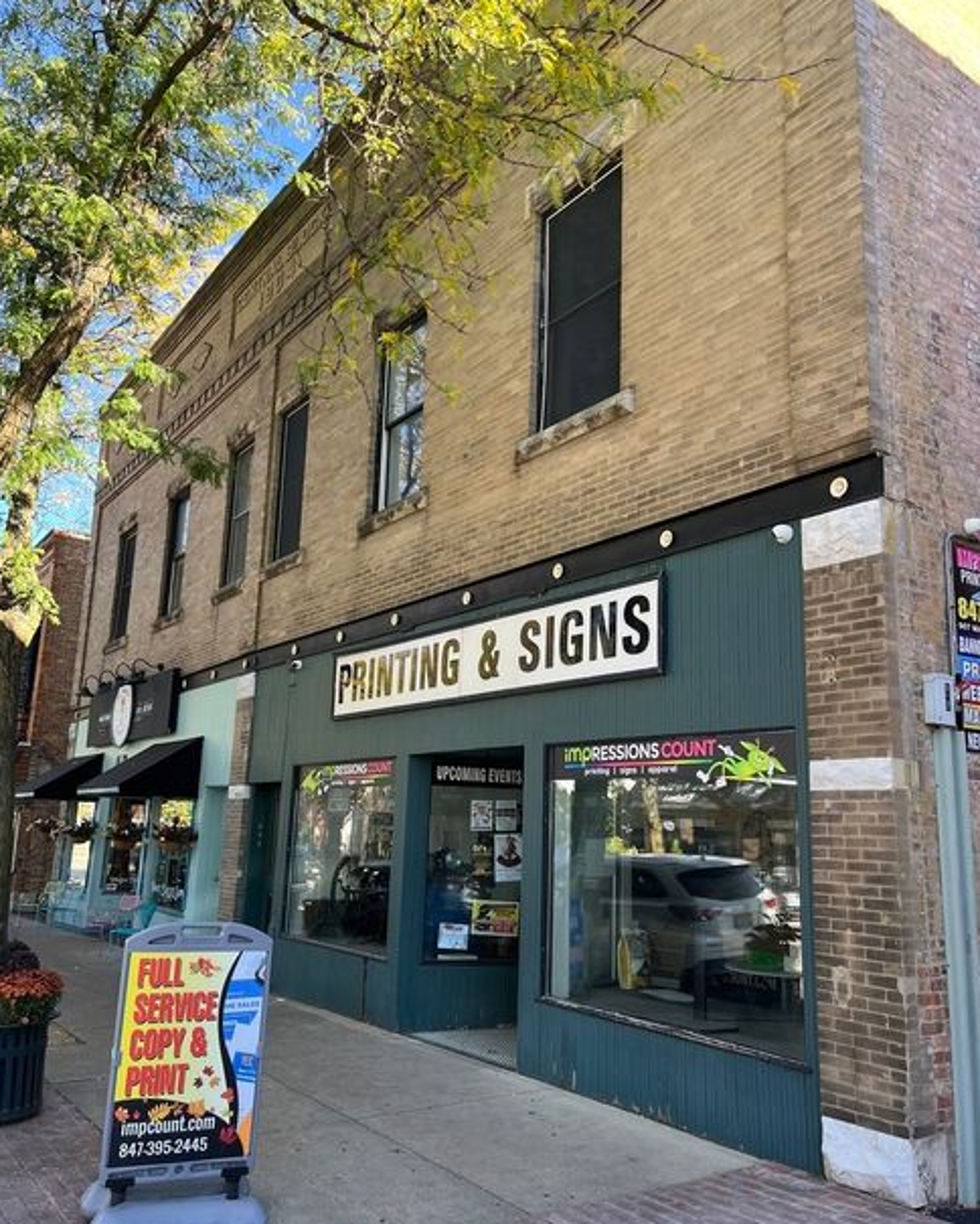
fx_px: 1014
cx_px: 484
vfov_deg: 62.2
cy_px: 615
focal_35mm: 28
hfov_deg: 51.6
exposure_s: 1/280
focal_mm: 5.1
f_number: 1.6
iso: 40
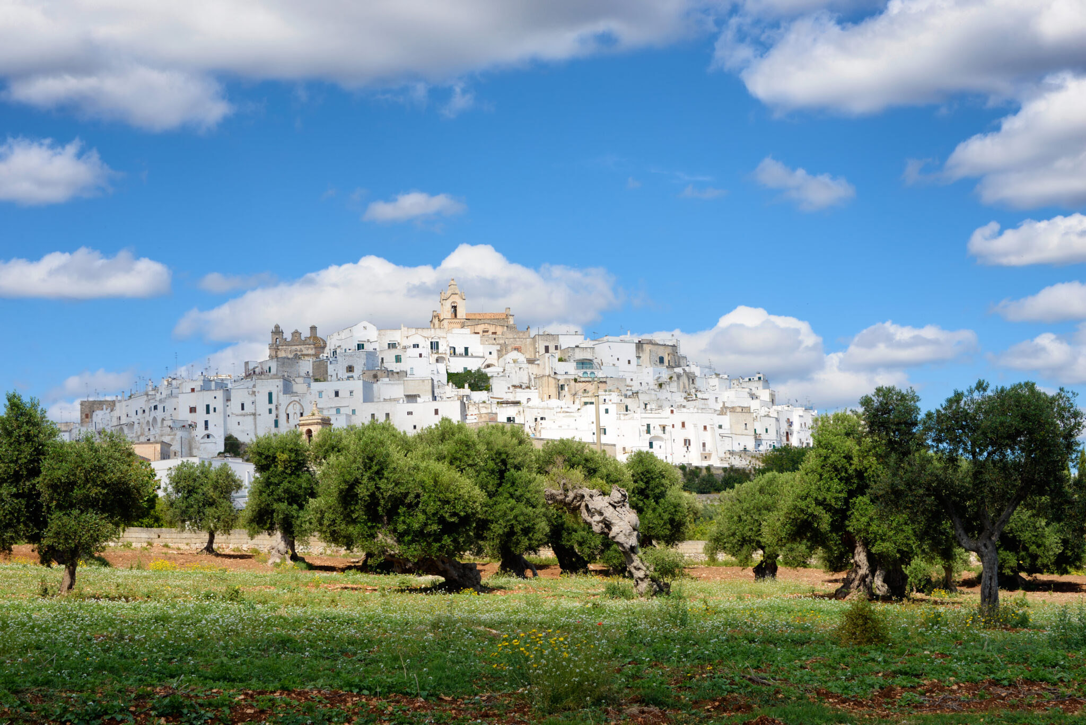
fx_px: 2112
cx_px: 543
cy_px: 362
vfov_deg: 19.5
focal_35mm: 70
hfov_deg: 28.8
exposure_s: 1/125
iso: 100
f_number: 11
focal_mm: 70
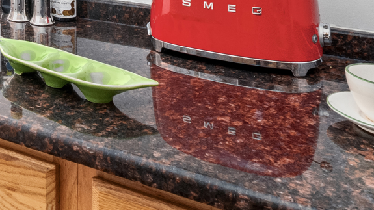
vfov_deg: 21.2
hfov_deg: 36.1
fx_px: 486
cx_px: -32
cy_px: -92
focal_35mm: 49
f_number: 14
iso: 1600
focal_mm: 14
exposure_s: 1/1.25
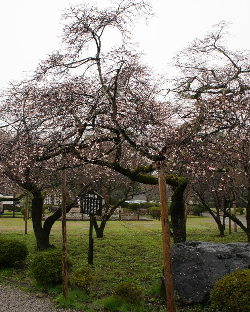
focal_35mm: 39
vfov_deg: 46.8
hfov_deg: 38.2
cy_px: 157
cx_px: 134
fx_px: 361
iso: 200
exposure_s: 1/50
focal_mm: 18
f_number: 6.3
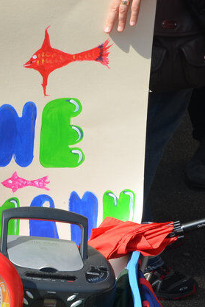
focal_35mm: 125
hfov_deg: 10.5
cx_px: -129
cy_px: 225
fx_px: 1068
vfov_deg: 16.3
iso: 110
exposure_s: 1/250
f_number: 8
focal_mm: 35
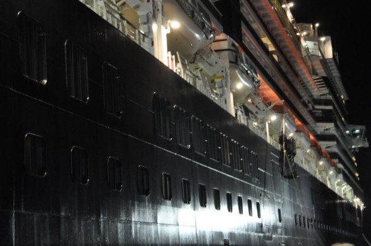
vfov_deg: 15.7
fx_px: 892
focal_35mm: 87
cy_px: 91
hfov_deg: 23.4
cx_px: 232
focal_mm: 45
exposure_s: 1/20
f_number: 4.8
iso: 1600
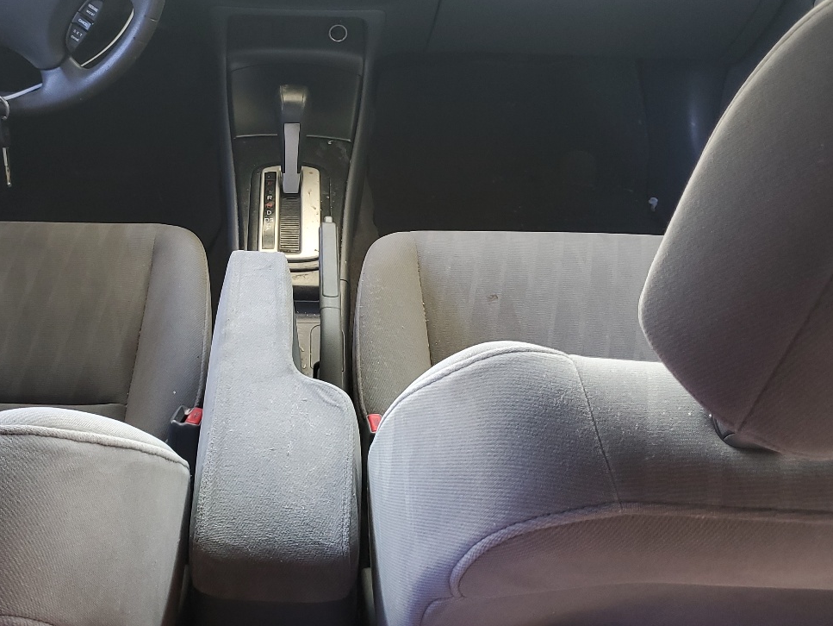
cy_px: 226
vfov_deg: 33.4
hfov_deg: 43.2
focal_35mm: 43
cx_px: 272
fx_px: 1035
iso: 61
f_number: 1.5
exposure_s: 1/60.2
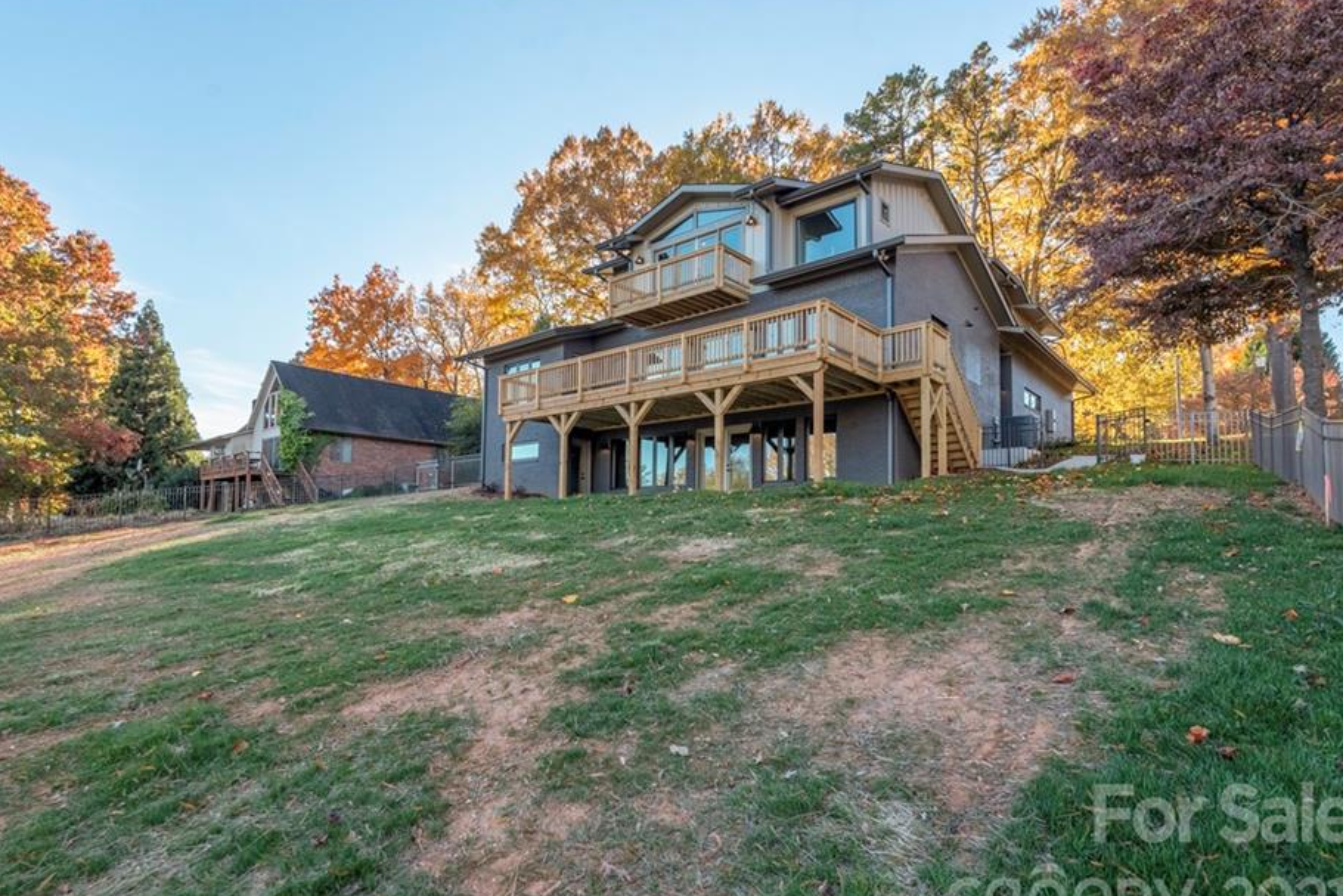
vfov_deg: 67.2
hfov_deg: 89.9
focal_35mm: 18
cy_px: 494
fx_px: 672
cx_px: 635
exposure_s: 1/4000
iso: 320
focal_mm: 16
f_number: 7.1
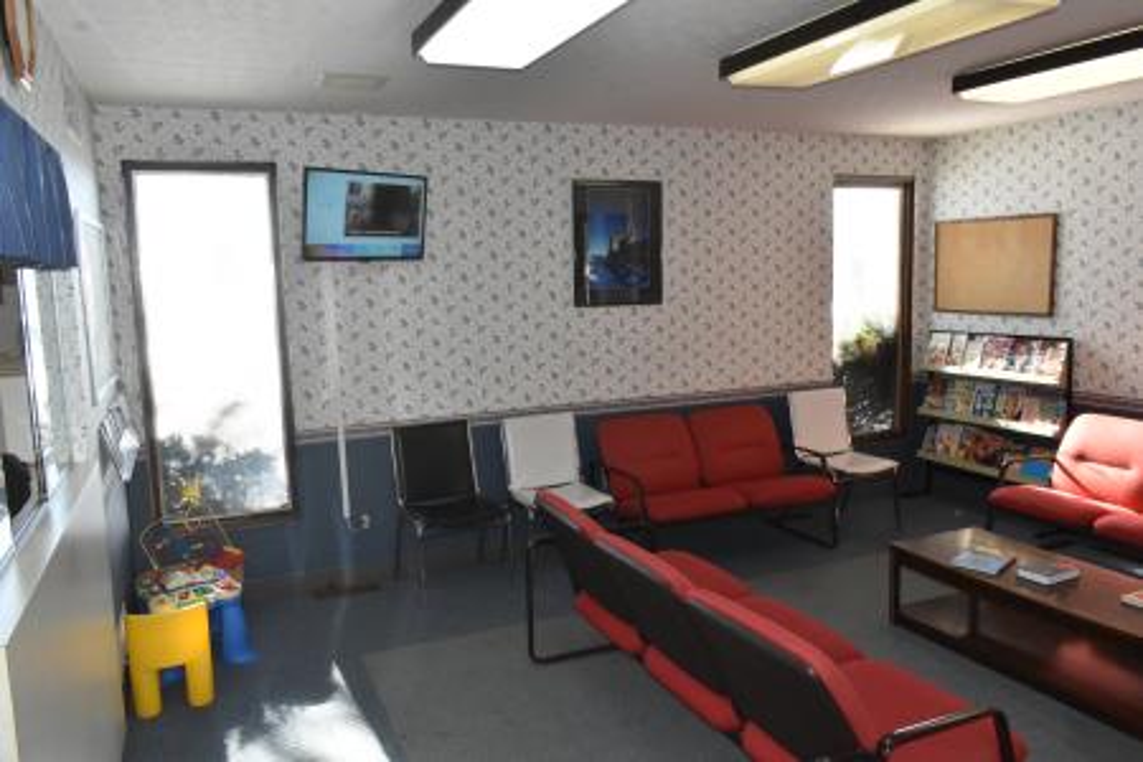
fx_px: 857
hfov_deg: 67.4
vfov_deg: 47.9
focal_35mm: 27
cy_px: 381
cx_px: 572
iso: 1800
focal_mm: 18
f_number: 16
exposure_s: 1/60
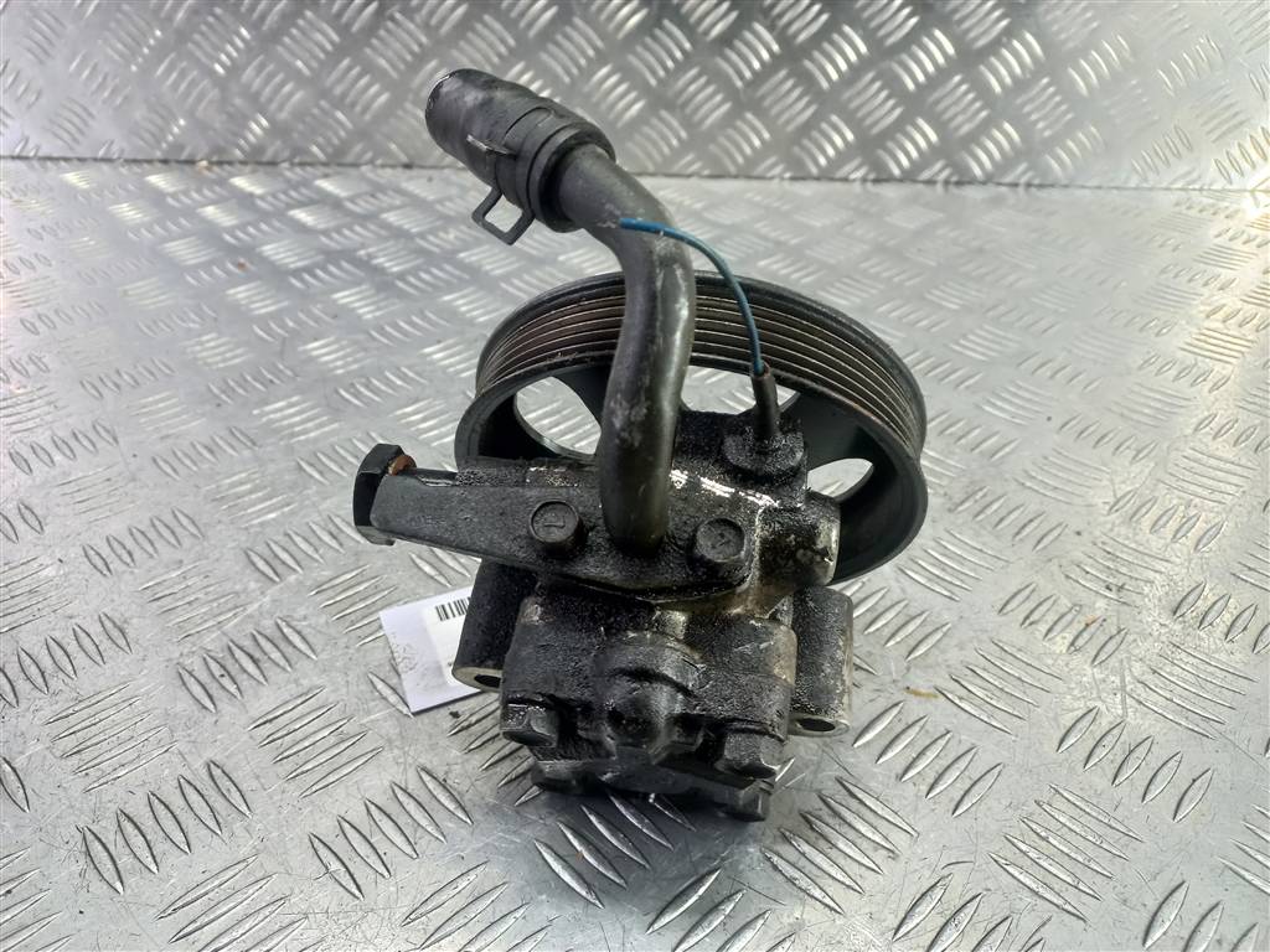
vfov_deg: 54.9
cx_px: 635
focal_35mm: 25
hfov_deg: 69.4
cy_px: 476
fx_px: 917
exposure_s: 1/50
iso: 100
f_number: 1.8
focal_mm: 4.6
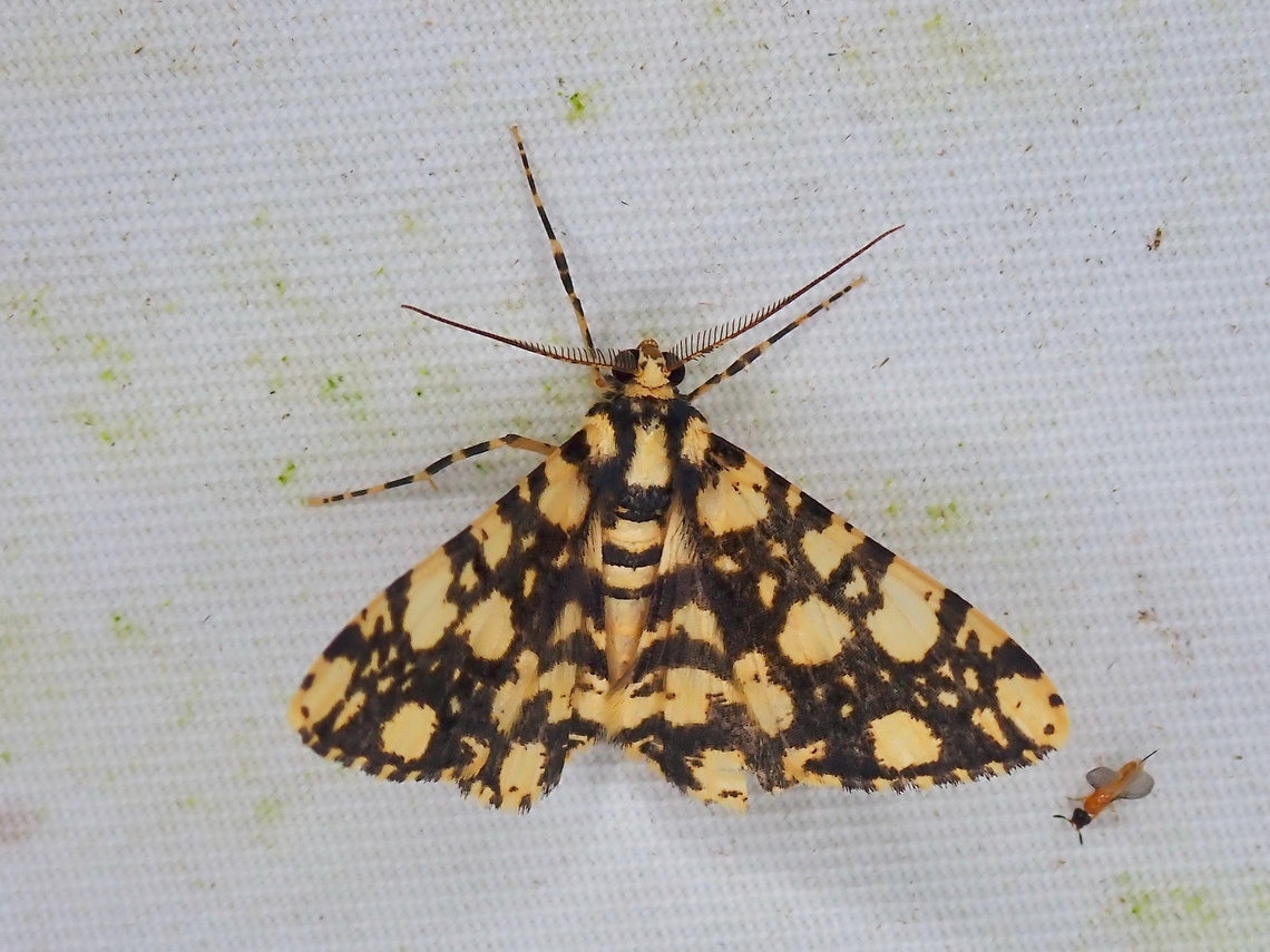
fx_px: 3669
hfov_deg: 19.6
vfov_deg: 14.8
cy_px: 476
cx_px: 635
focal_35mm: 100
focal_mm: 18
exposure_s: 1/640
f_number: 6.3
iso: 100
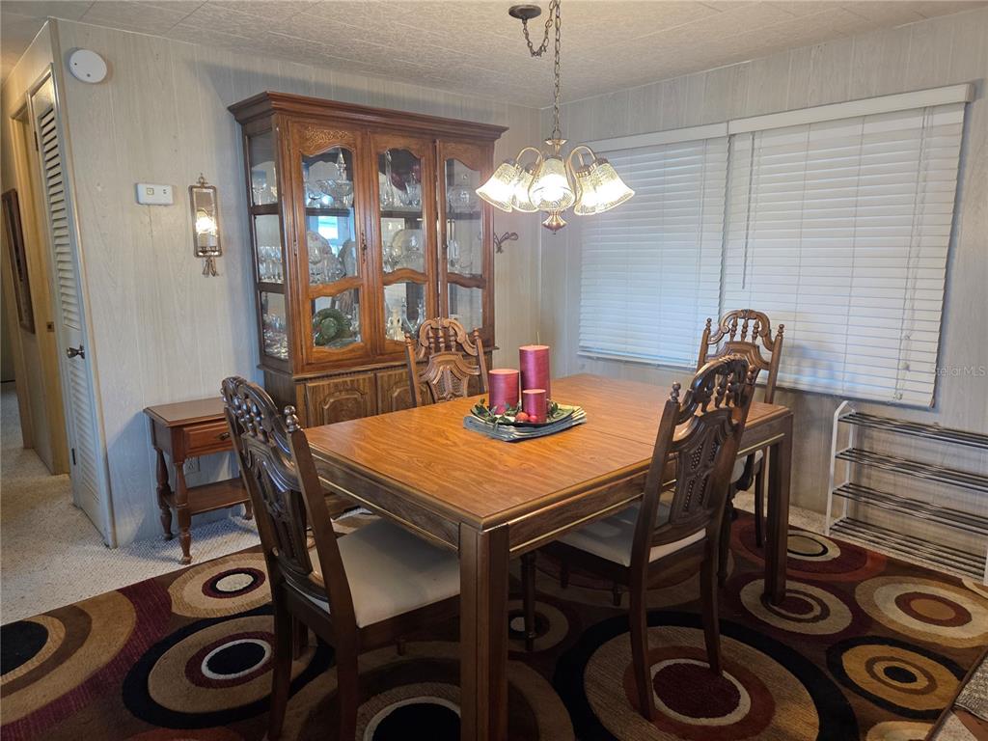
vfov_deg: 58.9
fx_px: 656
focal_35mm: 23
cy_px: 370
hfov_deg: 73.9
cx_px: 494
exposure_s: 1/120
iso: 320
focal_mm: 5.4
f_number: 1.8
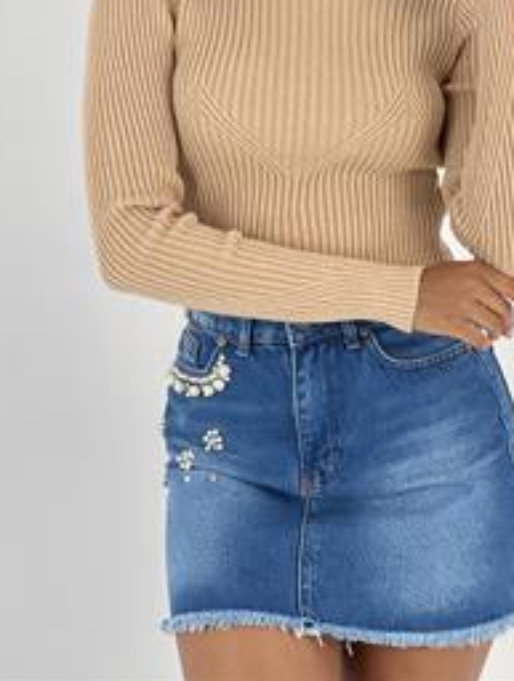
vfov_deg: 15.8
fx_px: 2447
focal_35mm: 124
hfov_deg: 12.0
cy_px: 137
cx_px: 266
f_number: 2.8
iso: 50
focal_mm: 9
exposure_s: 1/100
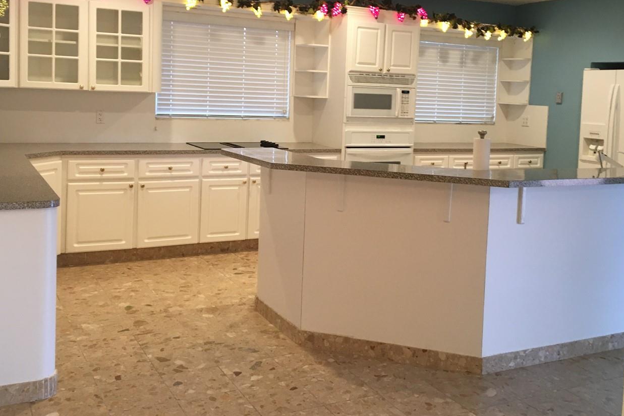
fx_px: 676
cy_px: 140
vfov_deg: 33.9
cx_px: 315
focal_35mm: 39
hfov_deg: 49.5
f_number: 2.2
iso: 80
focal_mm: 4.15
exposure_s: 1/30
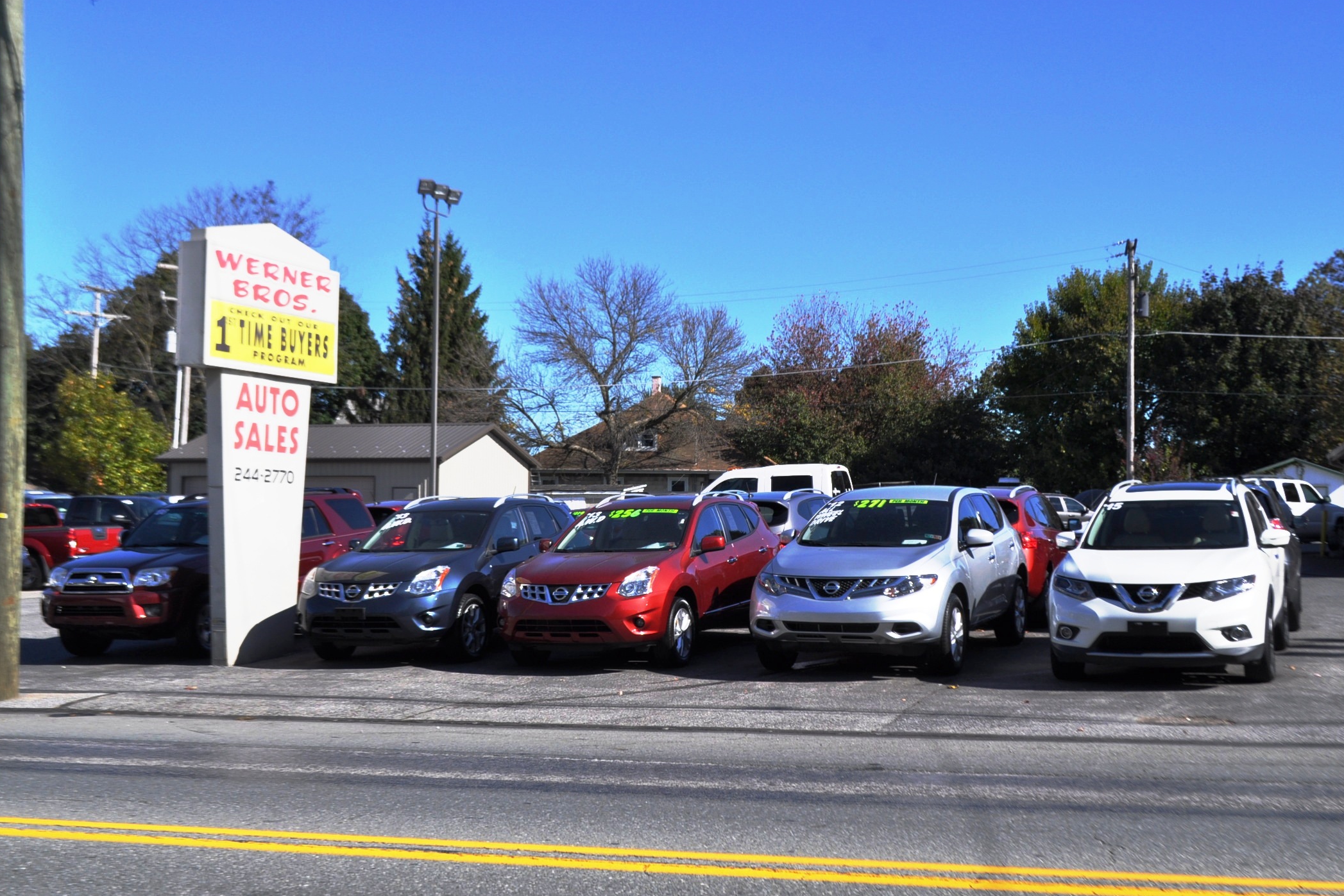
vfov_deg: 29.2
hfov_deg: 42.7
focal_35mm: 46
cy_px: 447
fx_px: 1717
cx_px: 682
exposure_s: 1/500
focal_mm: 30
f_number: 11
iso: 200
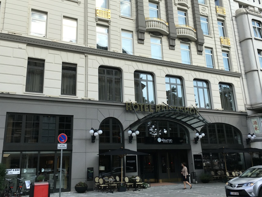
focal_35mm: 34
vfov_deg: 41.7
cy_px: 84
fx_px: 257
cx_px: 131
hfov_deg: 54.0
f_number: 2.2
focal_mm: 4.15
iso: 25
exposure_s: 1/718
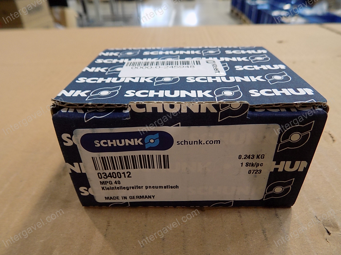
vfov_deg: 56.8
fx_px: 236
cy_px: 128
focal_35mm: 24
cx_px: 170
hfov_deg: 71.6
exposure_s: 1/30
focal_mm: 4.3
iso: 140
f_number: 3.1
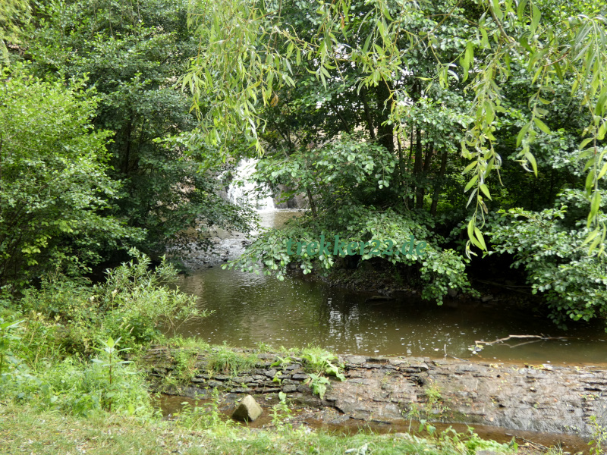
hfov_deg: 49.0
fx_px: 666
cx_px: 304
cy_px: 228
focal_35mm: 38
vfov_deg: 37.7
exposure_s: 1/80
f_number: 3.5
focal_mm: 6.8
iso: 100
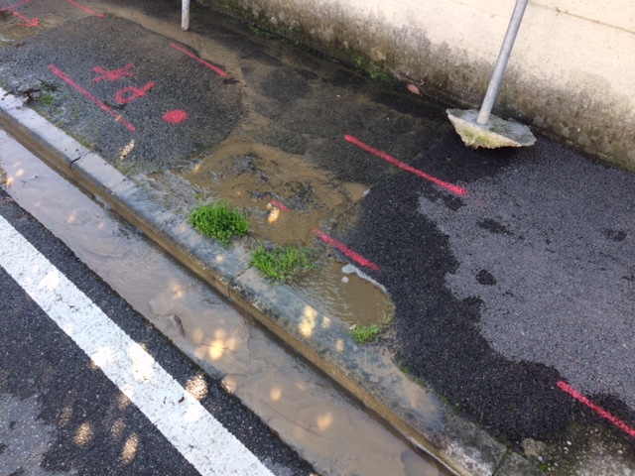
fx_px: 532
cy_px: 238
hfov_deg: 61.7
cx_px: 318
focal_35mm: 29
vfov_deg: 48.2
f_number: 2.2
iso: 32
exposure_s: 1/155
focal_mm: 4.15
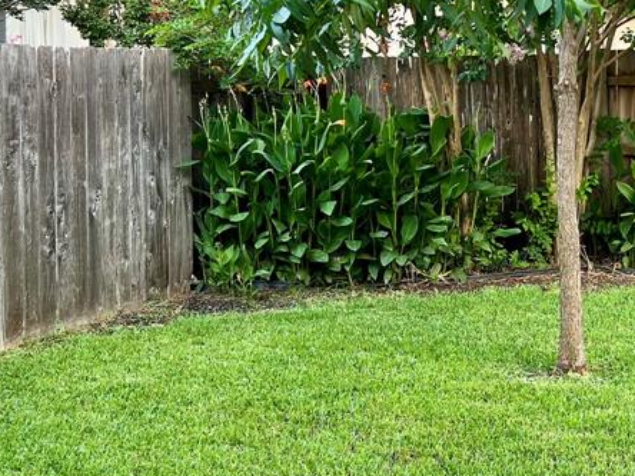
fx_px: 1101
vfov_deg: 24.4
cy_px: 194
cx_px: 529
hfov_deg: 31.2
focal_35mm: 60
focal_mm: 5.7
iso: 64
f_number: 1.5
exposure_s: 1/121
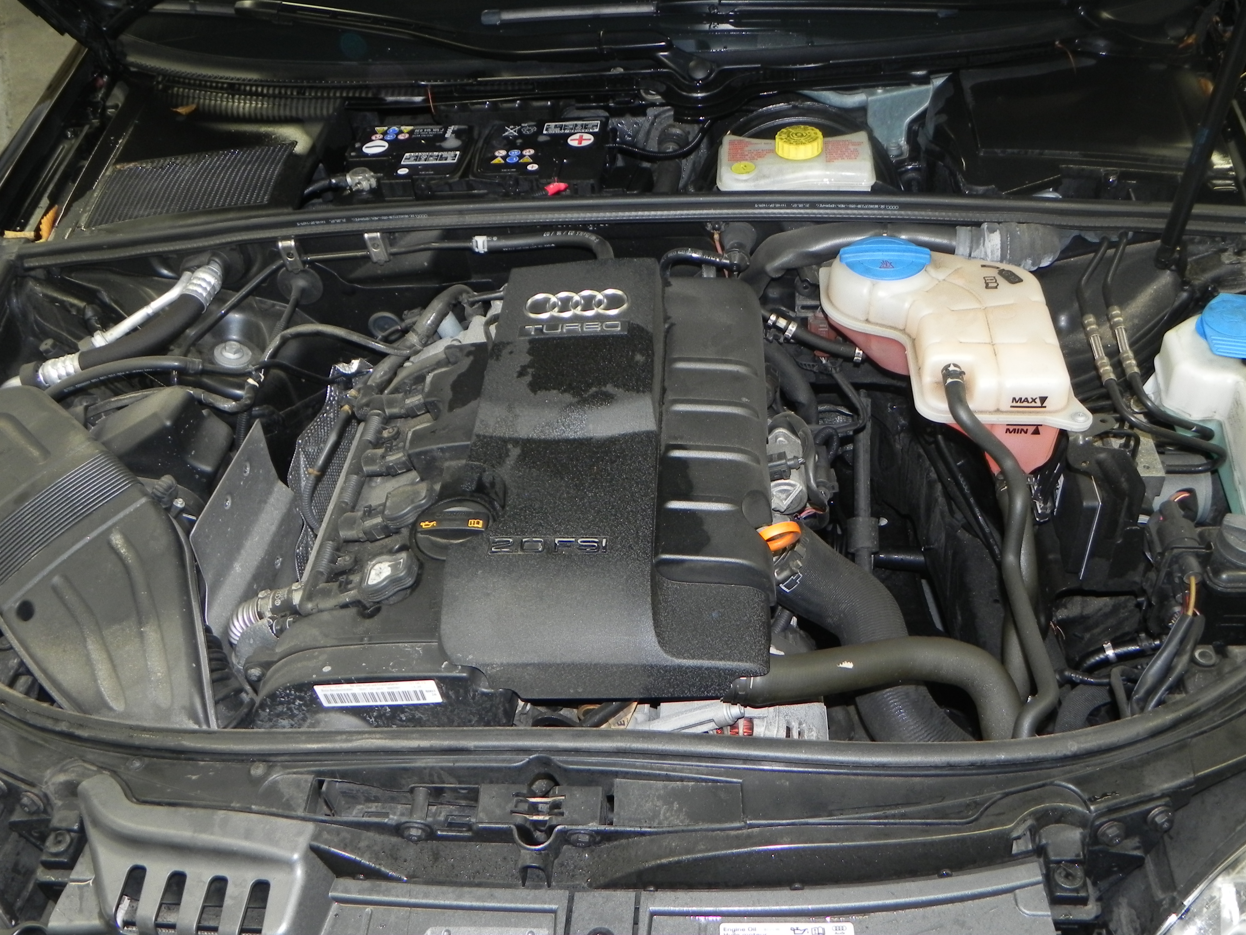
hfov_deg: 55.4
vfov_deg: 42.9
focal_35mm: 33
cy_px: 468
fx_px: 1188
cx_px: 623
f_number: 2.8
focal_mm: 5.9
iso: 200
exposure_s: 1/30
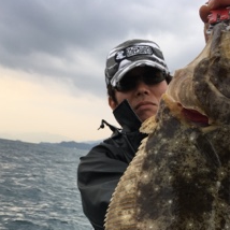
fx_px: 361
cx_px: 142
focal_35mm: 48
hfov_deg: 35.2
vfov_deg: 33.3
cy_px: 211
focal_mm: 4.15
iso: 25
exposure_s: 1/252
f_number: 2.2
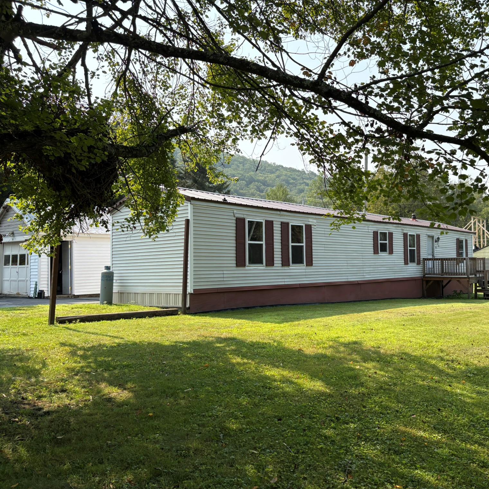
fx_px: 495
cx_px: 319
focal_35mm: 31
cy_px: 243
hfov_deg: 51.7
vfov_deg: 52.5
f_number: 1.6
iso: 64
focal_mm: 5.96
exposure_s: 1/1953
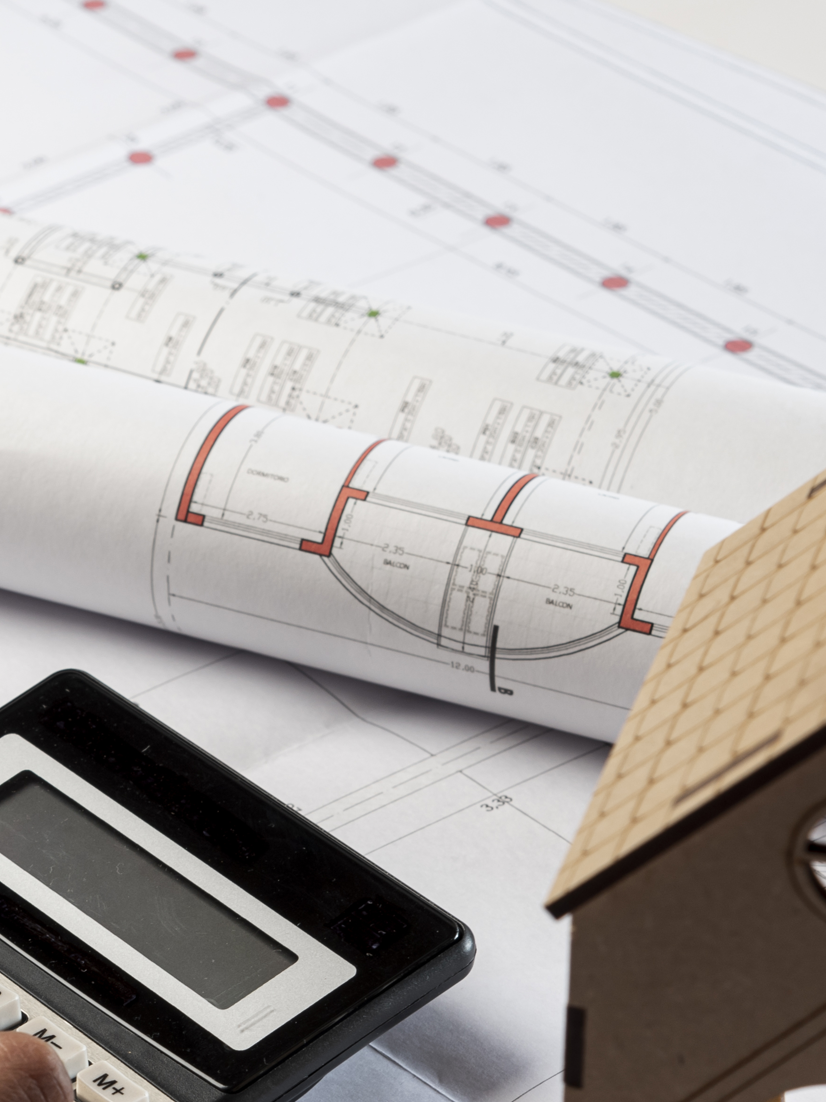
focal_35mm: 173
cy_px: 874
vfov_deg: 11.4
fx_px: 5504
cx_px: -416
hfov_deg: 8.4
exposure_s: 1/160
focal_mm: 70
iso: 100
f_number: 9
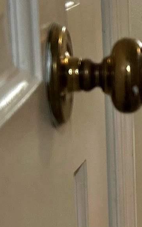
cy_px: 74
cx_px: 384
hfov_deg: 8.0
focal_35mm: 147
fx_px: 910
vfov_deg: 14.2
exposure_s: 1/60
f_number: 1.5
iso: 200
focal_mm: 5.7
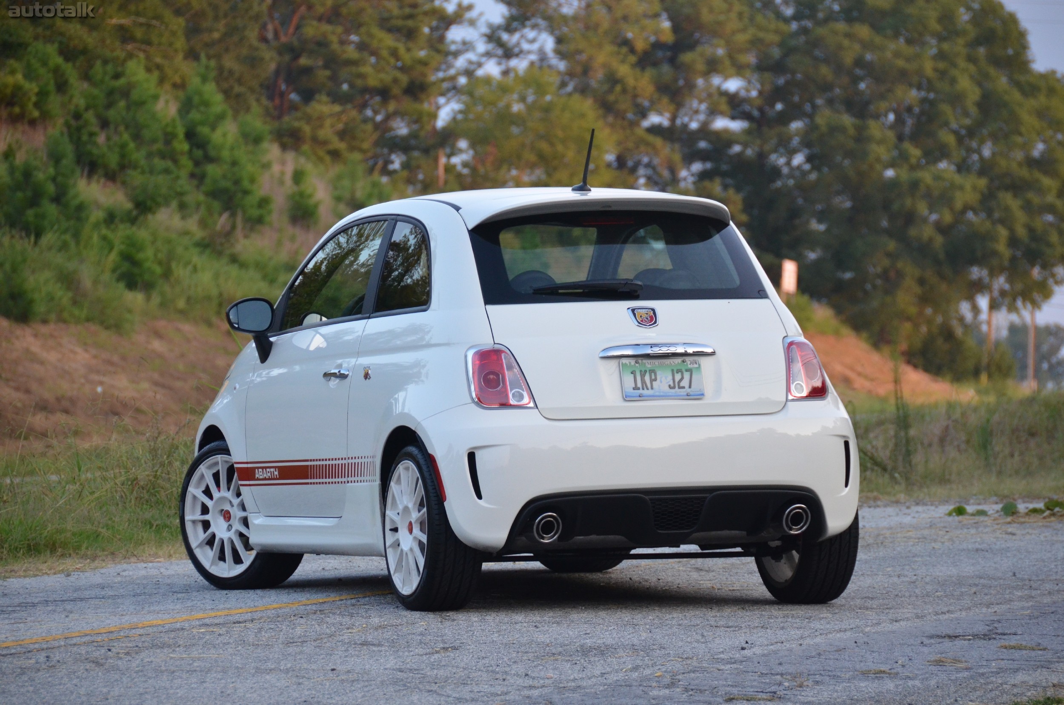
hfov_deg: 10.2
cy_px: 352
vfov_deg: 6.8
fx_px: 5973
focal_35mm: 202
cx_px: 532
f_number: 5.6
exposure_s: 1/500
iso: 1400
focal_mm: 135
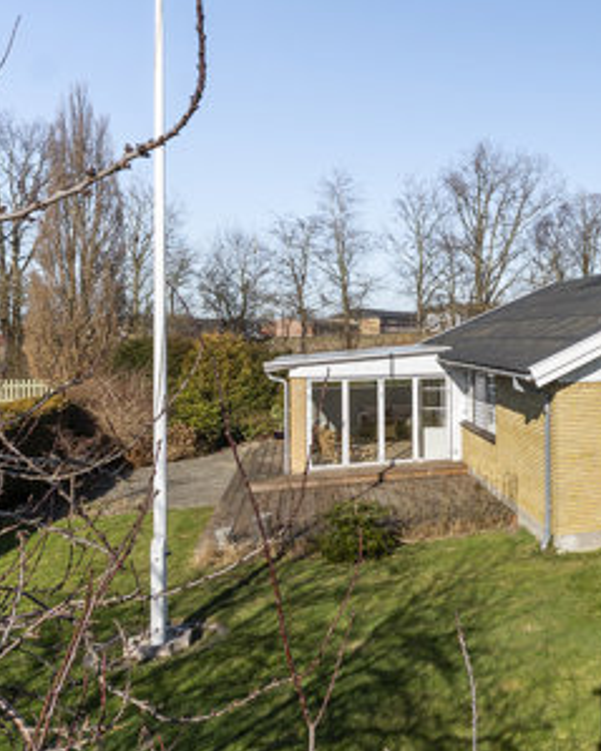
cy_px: 414
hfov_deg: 36.6
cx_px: 686
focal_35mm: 33
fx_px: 729
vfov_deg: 54.5
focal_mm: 11.6
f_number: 8
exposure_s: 1/400
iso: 200
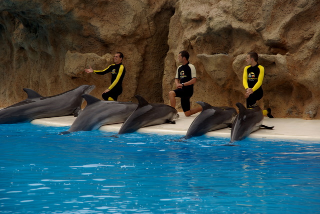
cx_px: 160
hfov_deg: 12.1
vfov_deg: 8.1
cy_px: 107
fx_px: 1509
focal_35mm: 170
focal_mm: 113
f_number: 6.7
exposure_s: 1/250
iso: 100
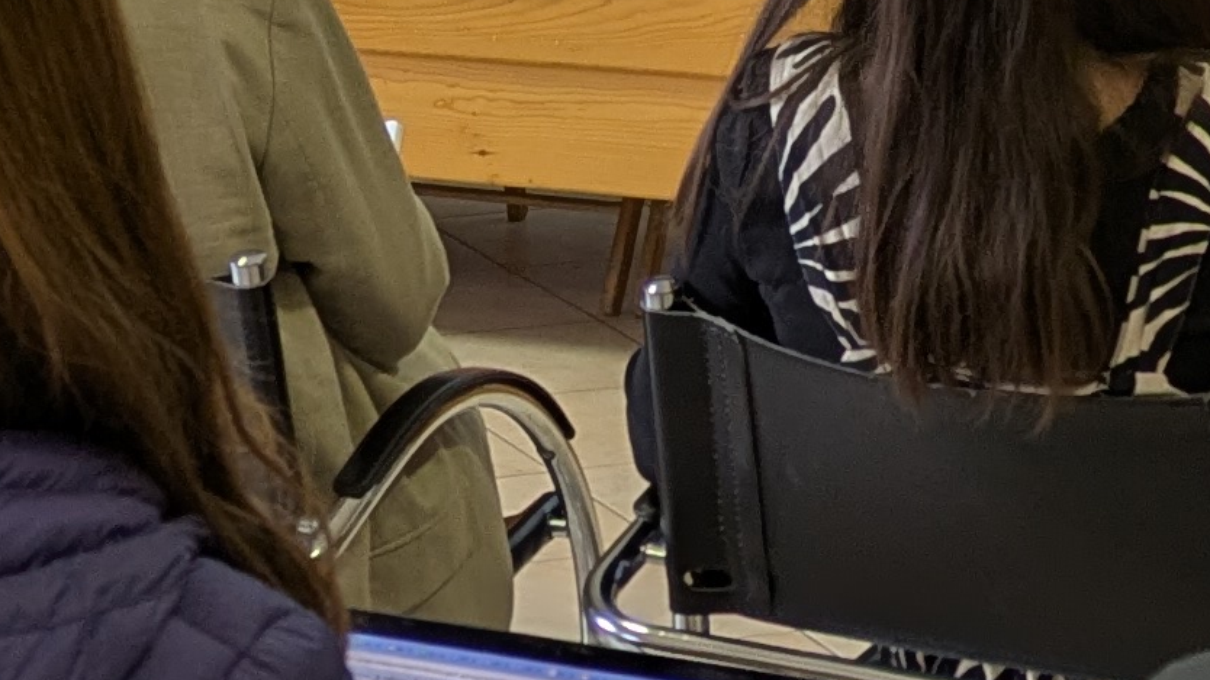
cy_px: -497
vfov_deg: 7.8
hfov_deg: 14.2
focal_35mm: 151
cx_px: 541
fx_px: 4844
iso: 49
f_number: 1.89
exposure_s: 1/50
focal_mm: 5.43
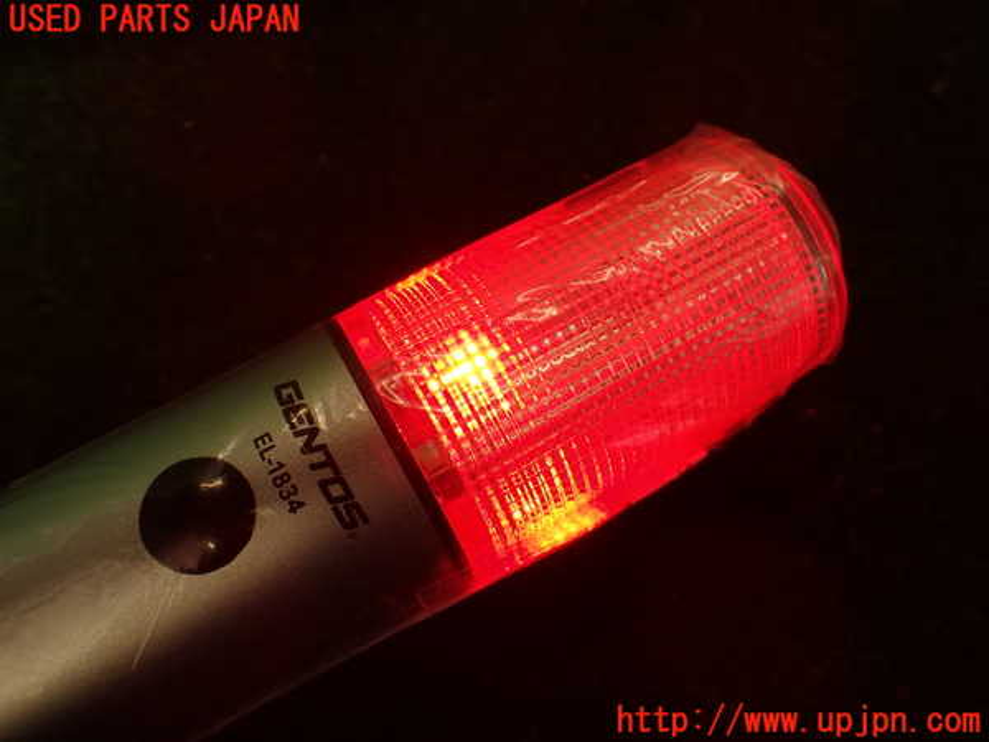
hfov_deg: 56.8
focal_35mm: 32
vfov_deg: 44.2
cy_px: 371
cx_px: 494
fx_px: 914
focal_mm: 5.79
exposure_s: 1/125
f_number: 3.2
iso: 100
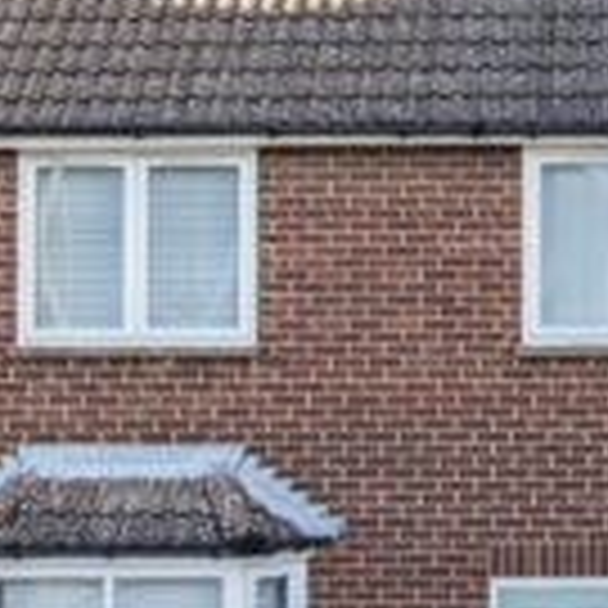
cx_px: 613
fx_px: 2206
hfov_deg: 15.4
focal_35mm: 111
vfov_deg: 15.7
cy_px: 360
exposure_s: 1/320
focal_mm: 23
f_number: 5.6
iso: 320
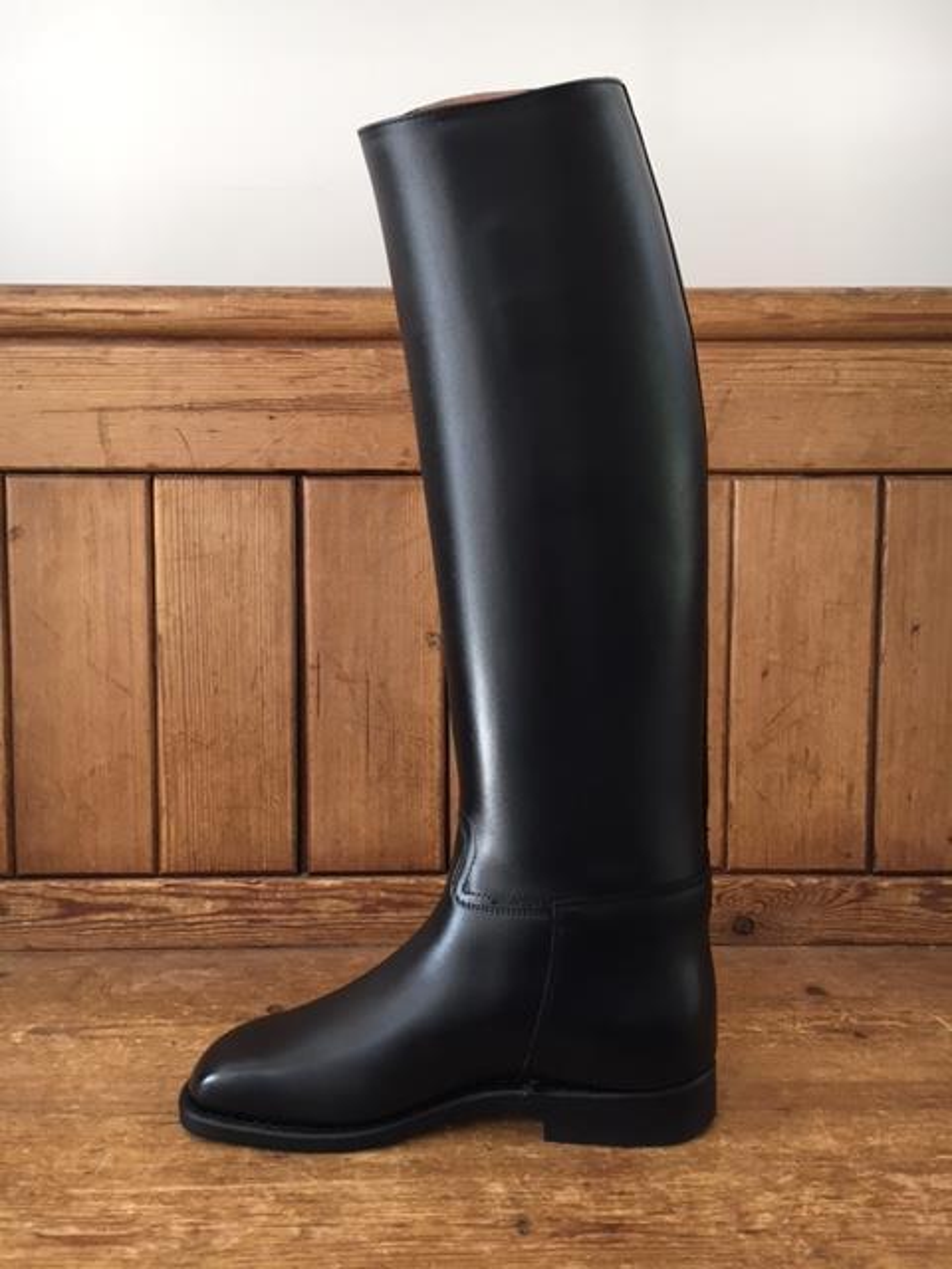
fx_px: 1063
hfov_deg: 48.2
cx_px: 476
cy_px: 634
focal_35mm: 29
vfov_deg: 61.7
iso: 80
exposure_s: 1/33
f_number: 2.2
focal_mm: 4.15
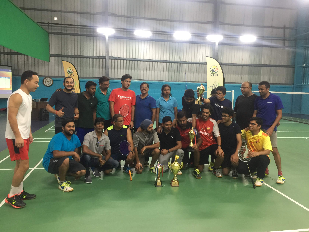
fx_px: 259
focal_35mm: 29
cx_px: 154
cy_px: 116
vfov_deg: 48.2
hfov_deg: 61.7
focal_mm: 4.15
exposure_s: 1/17
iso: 64
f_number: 2.2
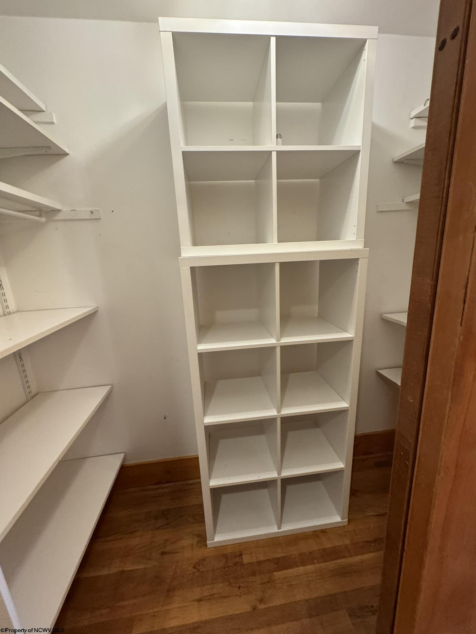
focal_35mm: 14
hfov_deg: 85.7
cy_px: 317
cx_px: 238
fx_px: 257
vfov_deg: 102.1
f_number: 2.2
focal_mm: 2.22
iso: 400
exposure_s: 1/60
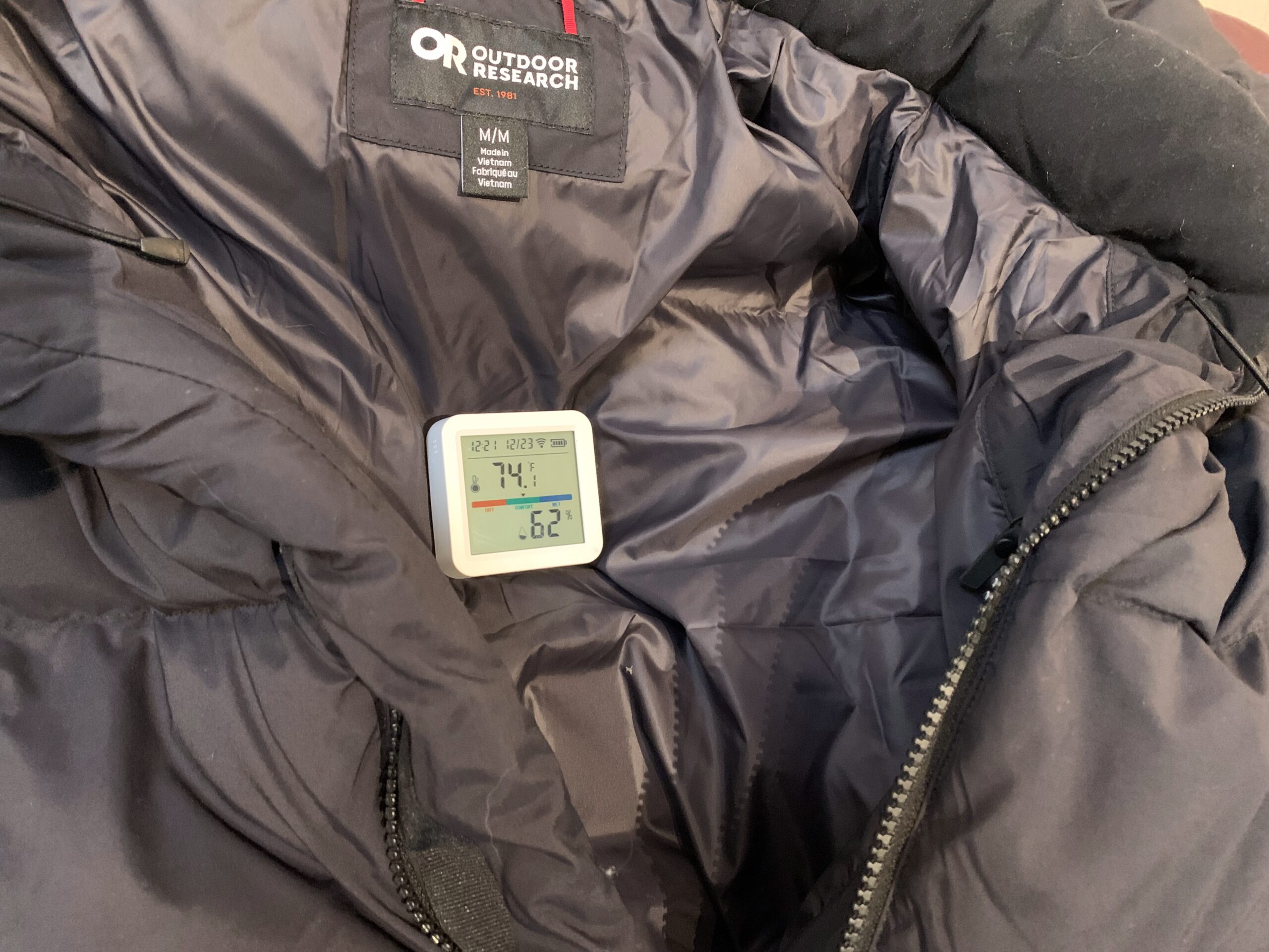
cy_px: 476
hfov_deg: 67.3
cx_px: 634
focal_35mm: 26
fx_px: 953
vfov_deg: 53.1
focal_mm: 4.25
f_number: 1.8
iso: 800
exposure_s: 1/24
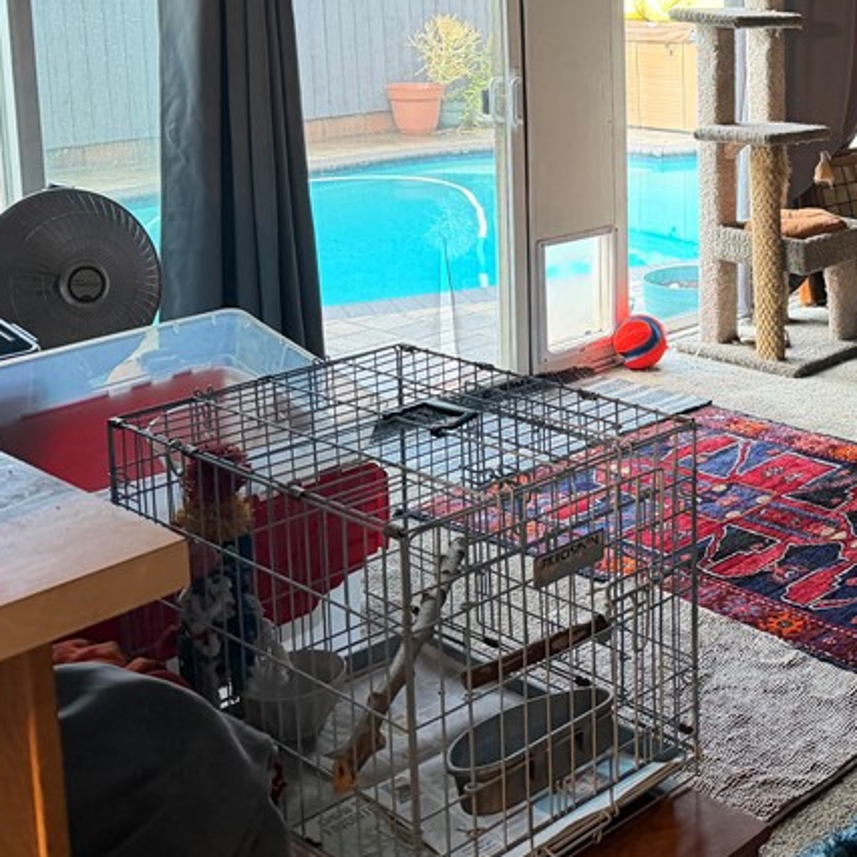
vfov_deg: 32.4
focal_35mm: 51
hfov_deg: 30.8
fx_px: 1428
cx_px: 873
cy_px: 157
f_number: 1.78
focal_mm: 6.76
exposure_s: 1/60
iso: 320
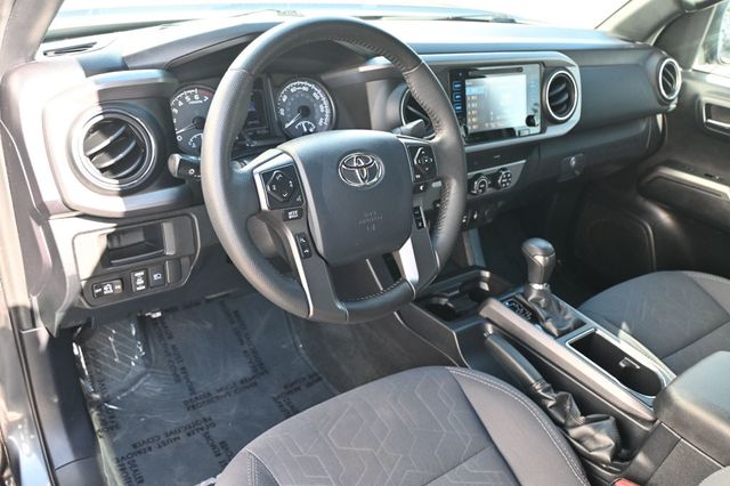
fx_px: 608
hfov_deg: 62.0
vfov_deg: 43.6
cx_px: 365
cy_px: 243
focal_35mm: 30
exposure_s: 1/125
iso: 800
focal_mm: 20
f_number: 3.8
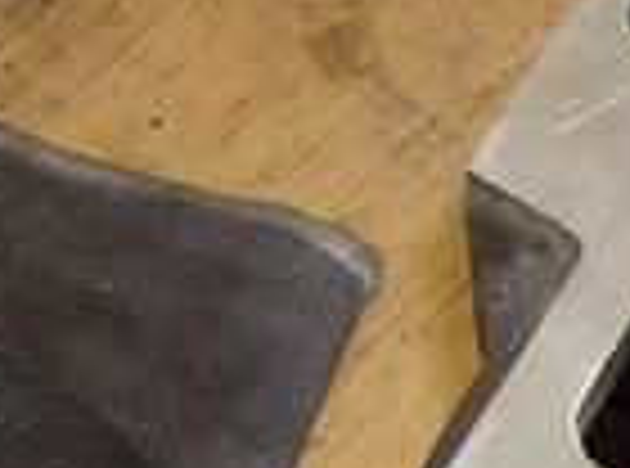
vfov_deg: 8.9
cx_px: 1192
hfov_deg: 11.1
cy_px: 452
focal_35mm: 165
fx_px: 2993
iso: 200
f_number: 2.8
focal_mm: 6
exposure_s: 1/60
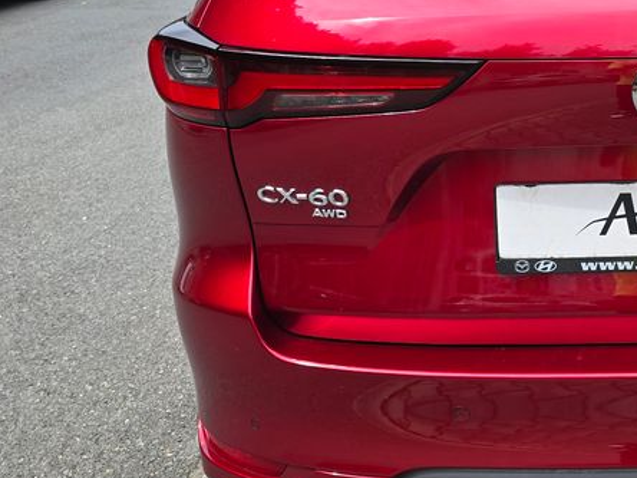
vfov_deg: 27.3
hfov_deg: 32.8
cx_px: 654
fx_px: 975
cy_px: 155
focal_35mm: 53
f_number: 1.7
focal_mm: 6.3
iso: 12
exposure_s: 1/182
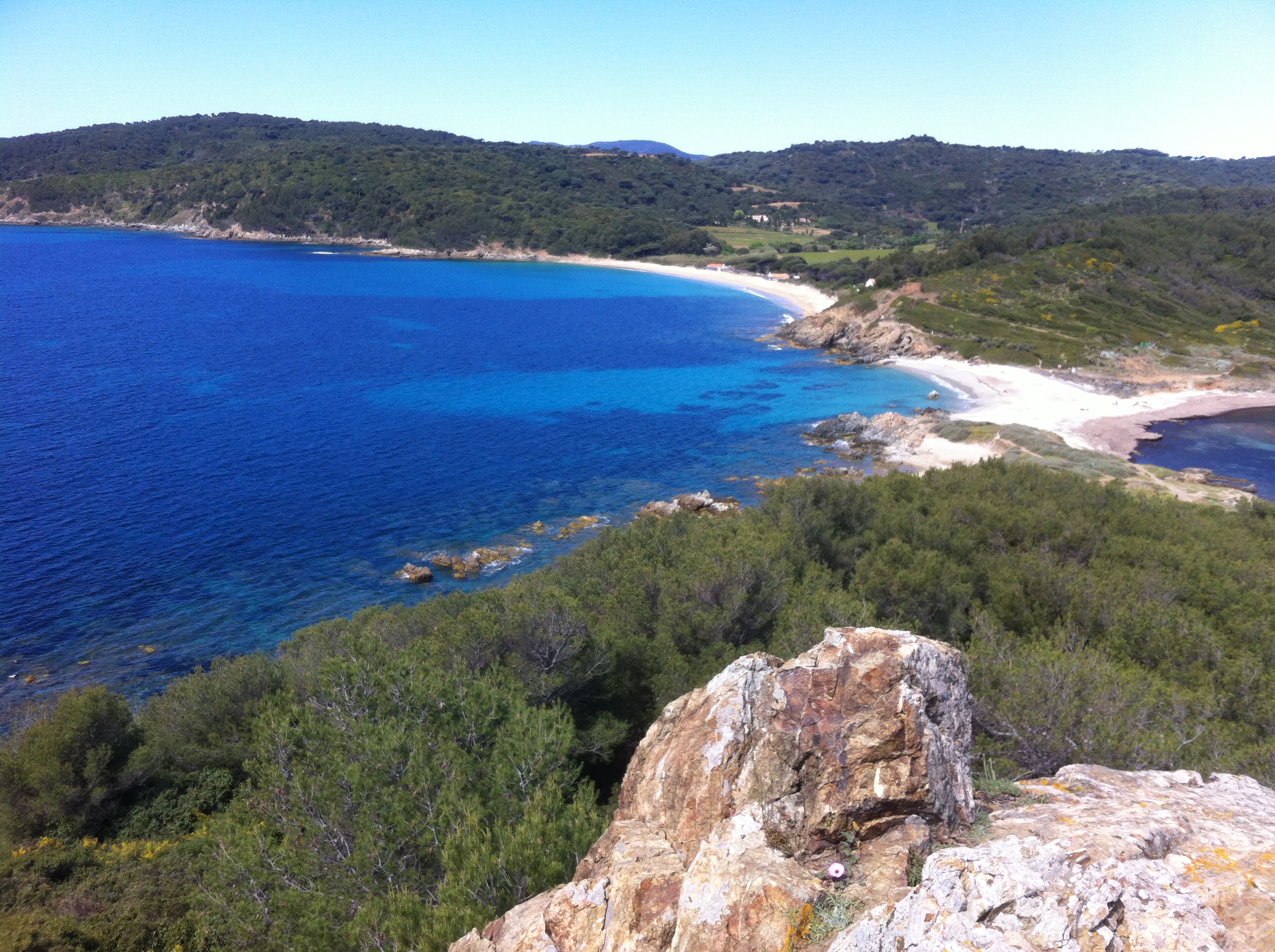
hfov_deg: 52.7
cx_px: 638
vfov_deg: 40.6
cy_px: 476
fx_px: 1287
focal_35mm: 35
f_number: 2.8
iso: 80
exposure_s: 1/804
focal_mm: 3.85
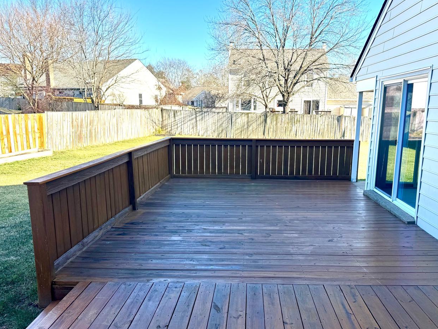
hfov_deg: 63.3
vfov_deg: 49.7
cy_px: 176
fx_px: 354
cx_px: 243
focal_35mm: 28
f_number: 1.78
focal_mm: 6.76
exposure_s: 1/1261
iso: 80
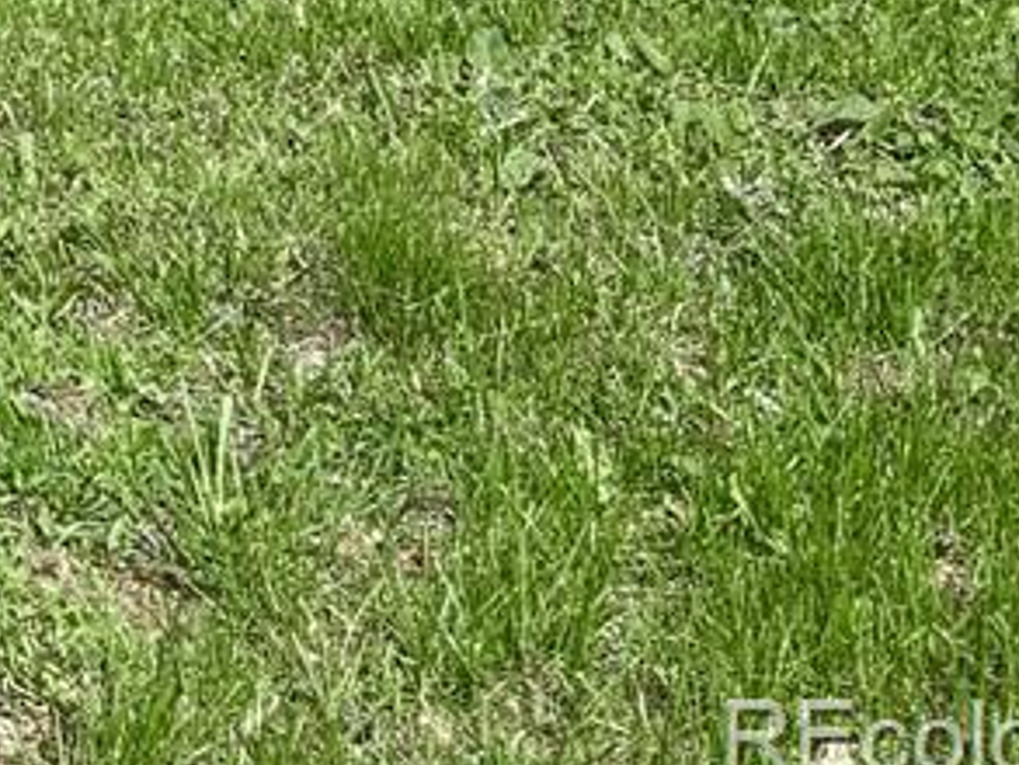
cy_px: -1276
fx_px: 4182
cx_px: -1495
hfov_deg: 11.3
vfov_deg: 9.0
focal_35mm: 142
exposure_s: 1/1590
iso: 50
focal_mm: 5.96
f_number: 1.6
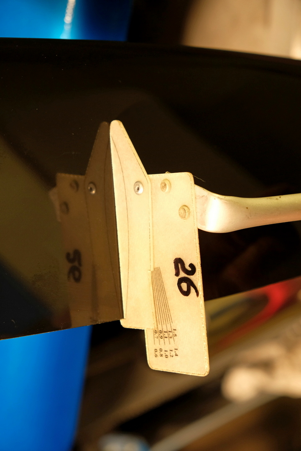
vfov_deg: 24.5
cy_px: 226
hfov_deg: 16.5
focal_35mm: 83
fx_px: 1041
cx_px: 150
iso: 1600
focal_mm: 55
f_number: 5.6
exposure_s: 1/20
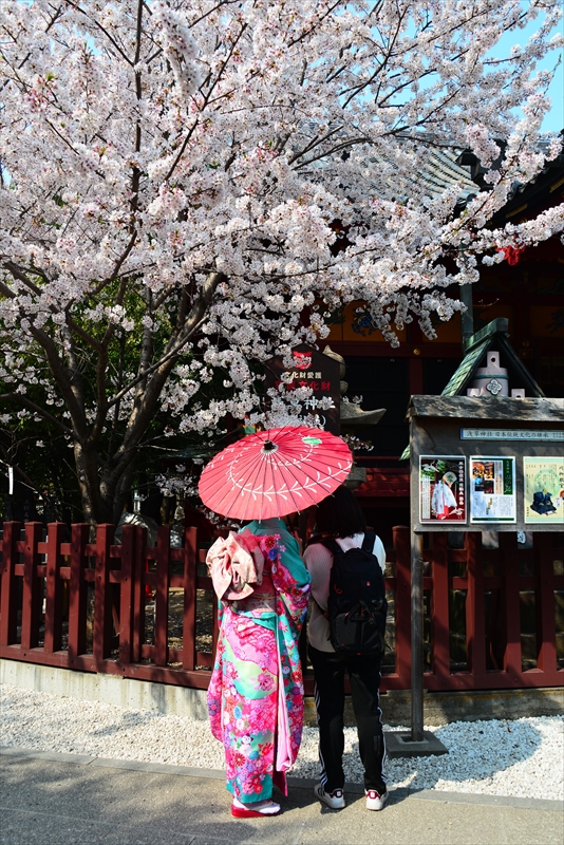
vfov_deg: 65.5
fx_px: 657
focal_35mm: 28
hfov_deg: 46.4
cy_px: 422
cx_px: 282
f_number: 8
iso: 200
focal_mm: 28
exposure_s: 1/250
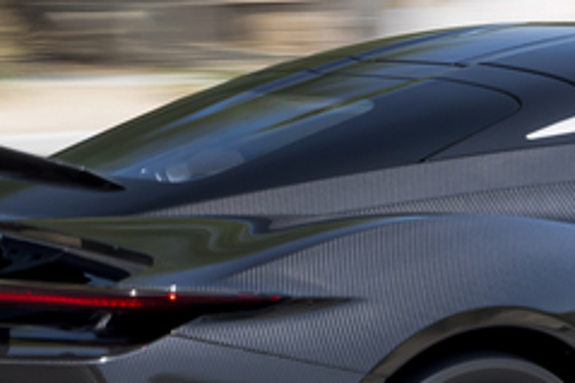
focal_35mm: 164
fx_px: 2618
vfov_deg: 8.3
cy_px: 381
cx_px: 447
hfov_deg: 12.5
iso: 31
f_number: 14
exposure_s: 1/13
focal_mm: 32
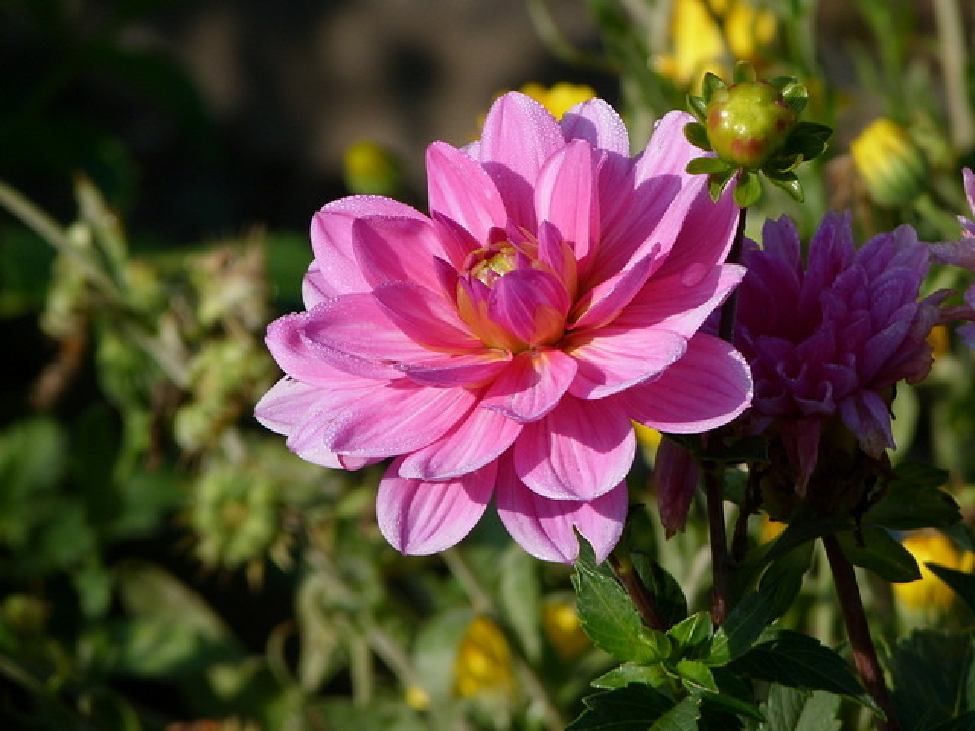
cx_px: 488
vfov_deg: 2.5
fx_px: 16872
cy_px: 366
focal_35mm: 599
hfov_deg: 3.3
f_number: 5.6
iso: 100
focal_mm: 107.9
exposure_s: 1/400
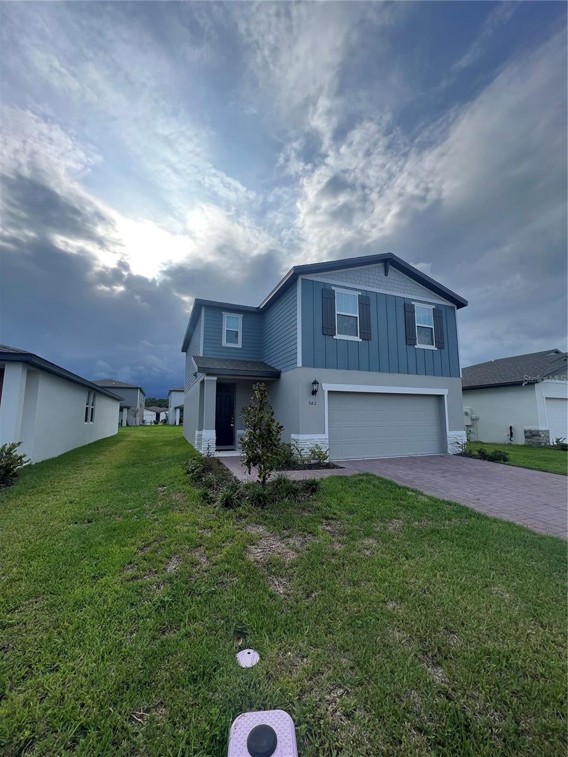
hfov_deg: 89.9
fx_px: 284
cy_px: 378
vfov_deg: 106.2
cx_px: 284
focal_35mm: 13
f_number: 1.8
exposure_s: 1/1309
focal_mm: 1.57
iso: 32
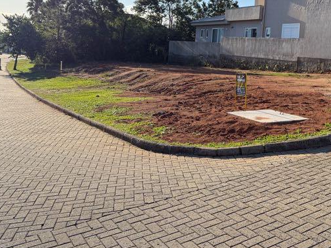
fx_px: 382
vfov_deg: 34.8
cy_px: 48
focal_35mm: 40
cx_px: 237
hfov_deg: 45.6
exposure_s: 1/2611
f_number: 1.78
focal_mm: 6.76
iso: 100
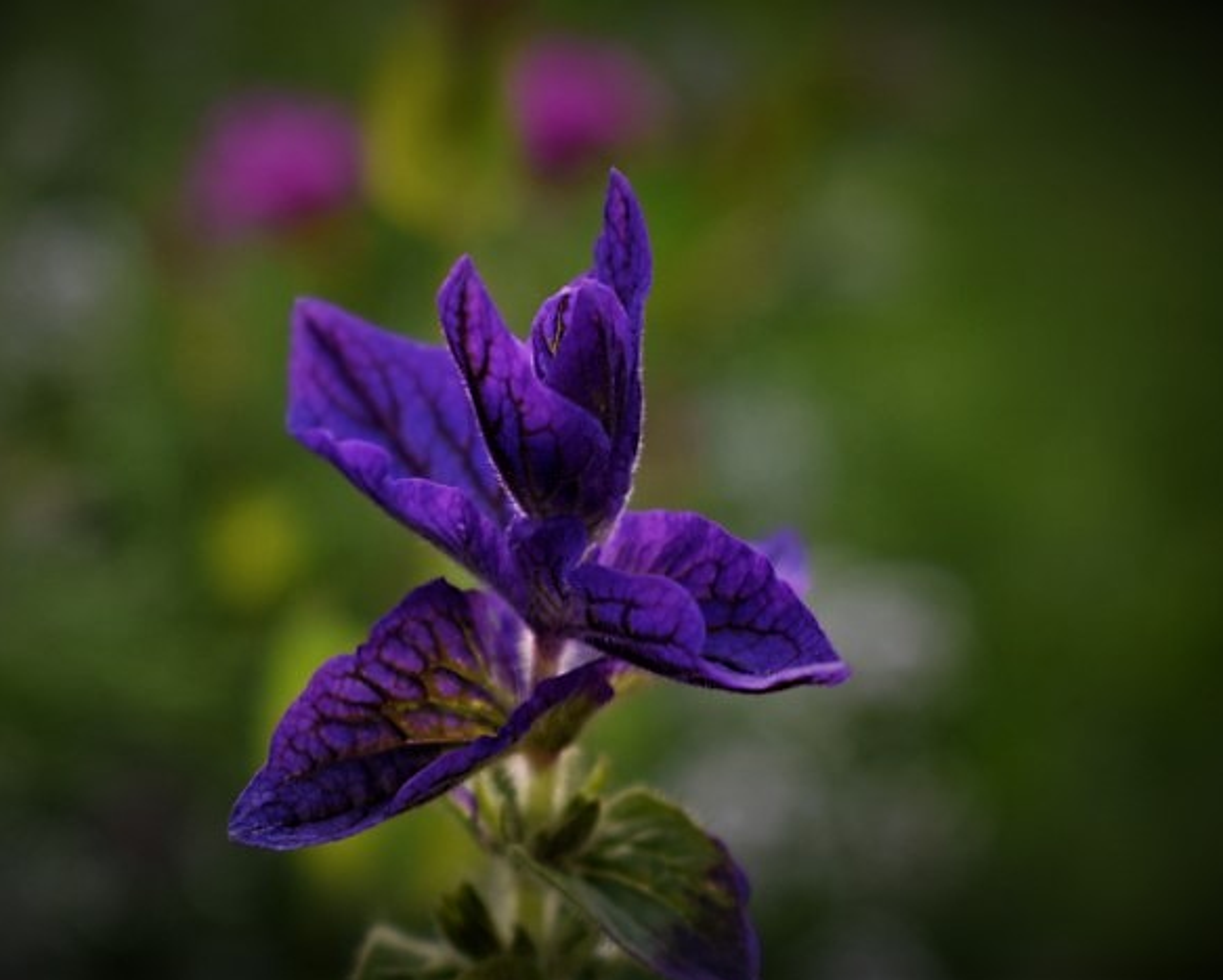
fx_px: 3461
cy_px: 487
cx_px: 514
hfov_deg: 20.0
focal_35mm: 96
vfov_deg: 16.1
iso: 720
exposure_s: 1/125
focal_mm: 55
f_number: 5.6
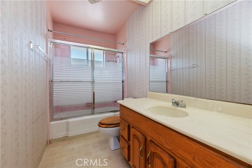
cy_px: 84
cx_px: 126
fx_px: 98
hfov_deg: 104.3
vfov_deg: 81.1
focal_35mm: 14
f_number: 10
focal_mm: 14
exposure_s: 1/5
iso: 500
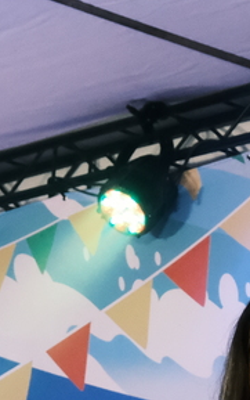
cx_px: 231
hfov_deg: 4.8
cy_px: 500
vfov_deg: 7.7
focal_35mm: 271
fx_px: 2950
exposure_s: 1/160
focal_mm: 42.9
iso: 4000
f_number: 4
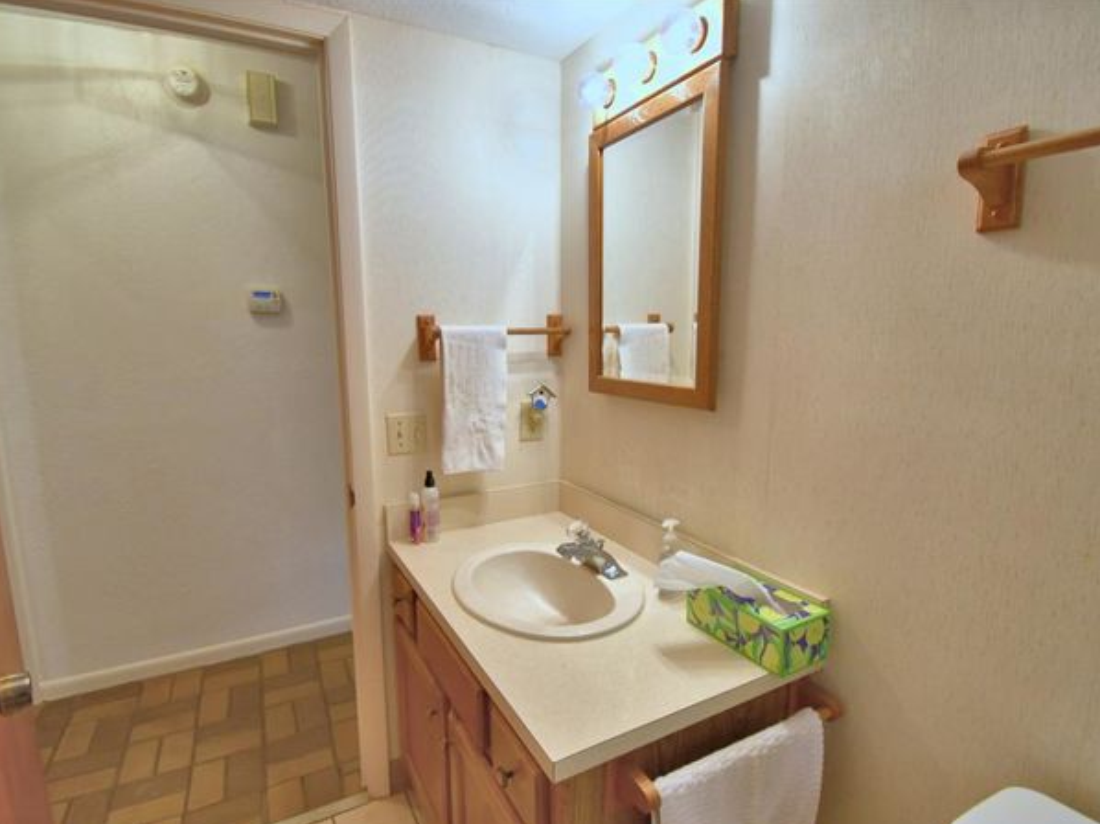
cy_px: 428
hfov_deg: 91.0
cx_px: 545
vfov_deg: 74.7
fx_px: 540
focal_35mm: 17
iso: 400
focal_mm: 10
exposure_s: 1/60
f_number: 4.5
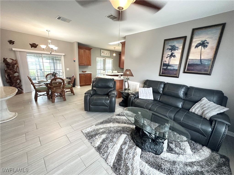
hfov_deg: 102.1
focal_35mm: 14
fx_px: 95
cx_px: 117
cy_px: 88
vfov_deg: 85.7
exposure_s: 1/60
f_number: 2.2
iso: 500
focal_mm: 2.22
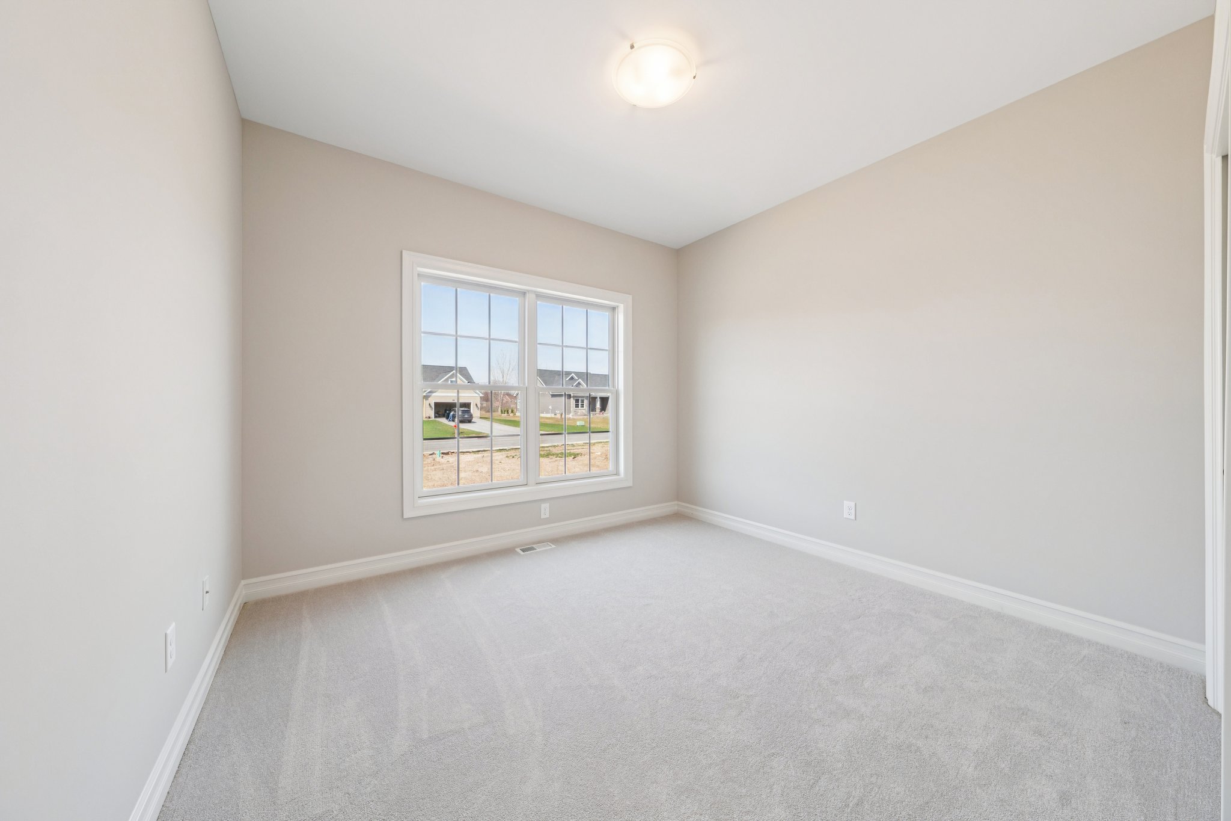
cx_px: 616
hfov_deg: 112.6
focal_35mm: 12
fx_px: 410
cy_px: 410
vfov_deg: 90.0
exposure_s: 1/30
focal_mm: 12
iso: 320
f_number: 9
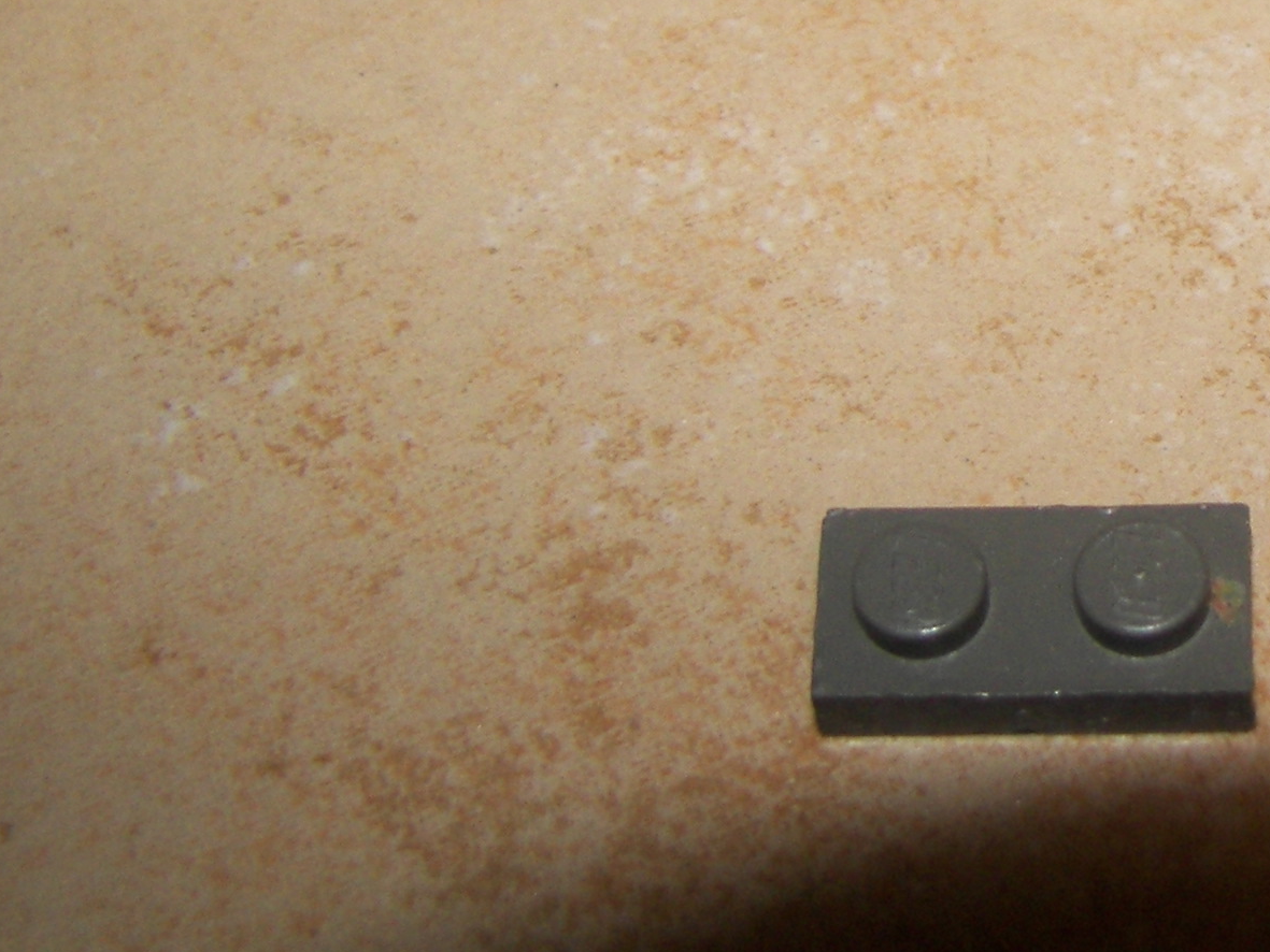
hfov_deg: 23.4
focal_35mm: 79
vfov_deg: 18.4
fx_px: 2899
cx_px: 1346
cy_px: 138
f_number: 2.8
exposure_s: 1/30
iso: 100
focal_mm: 6
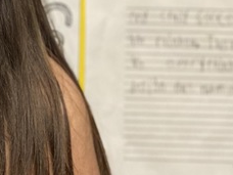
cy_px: -20
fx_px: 1535
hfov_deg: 8.4
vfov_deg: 6.5
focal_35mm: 228
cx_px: -165
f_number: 2
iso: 125
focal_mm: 6
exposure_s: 1/40
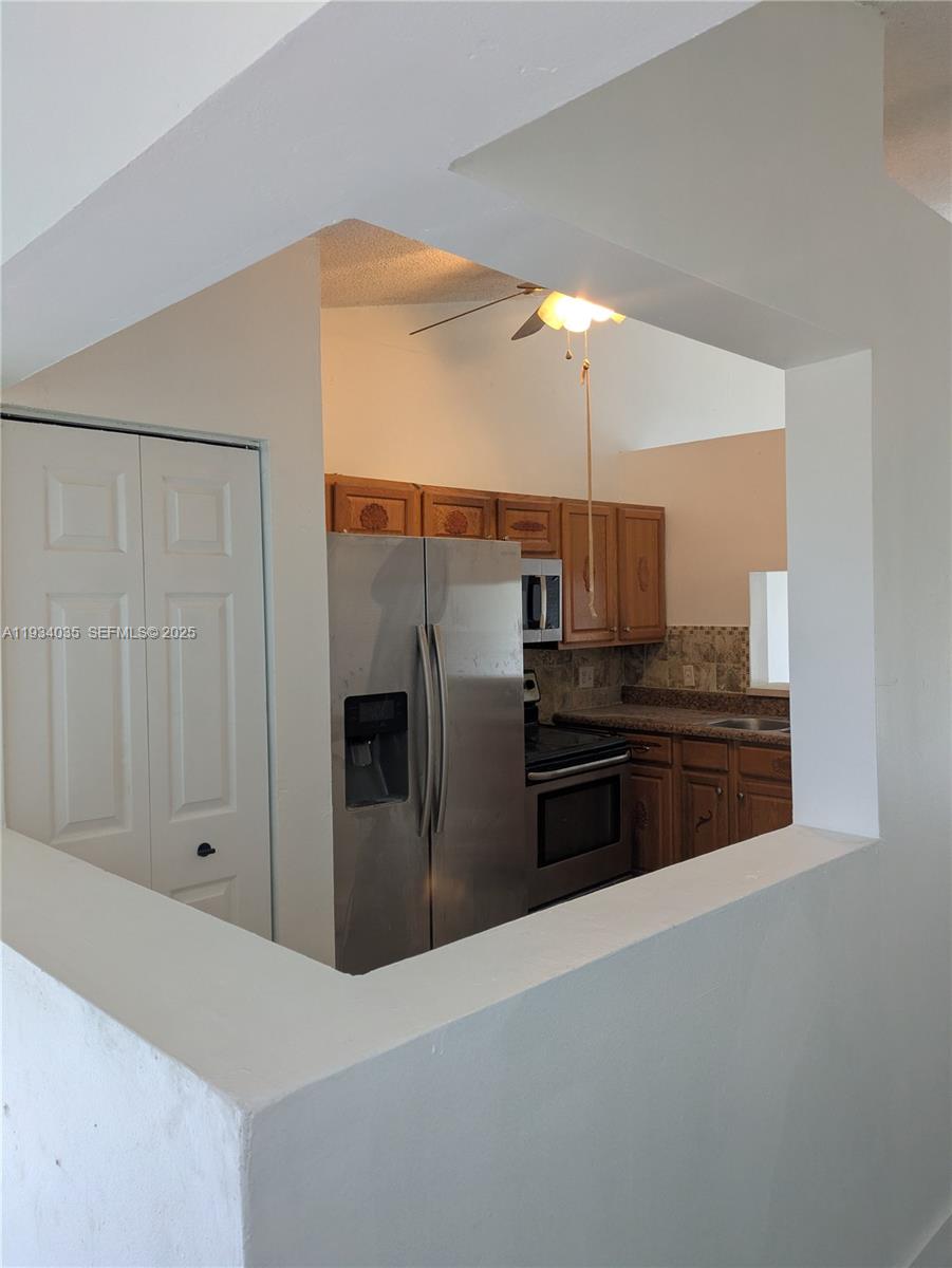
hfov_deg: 54.9
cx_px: 476
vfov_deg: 69.4
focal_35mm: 25
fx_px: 916
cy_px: 634
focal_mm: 5.43
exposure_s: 1/60
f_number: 1.89
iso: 151
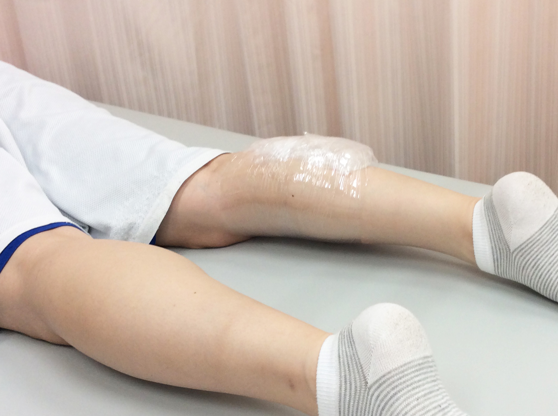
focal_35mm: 32
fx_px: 515
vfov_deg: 44.1
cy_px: 208
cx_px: 279
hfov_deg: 56.9
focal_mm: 3.3
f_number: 2.4
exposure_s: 1/33
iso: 40
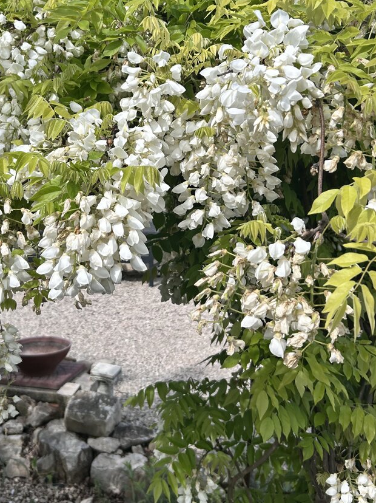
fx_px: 594
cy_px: 200
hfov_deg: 34.8
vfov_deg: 45.5
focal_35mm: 41
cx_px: 126
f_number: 1.5
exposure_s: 1/3704
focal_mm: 5.7
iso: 50
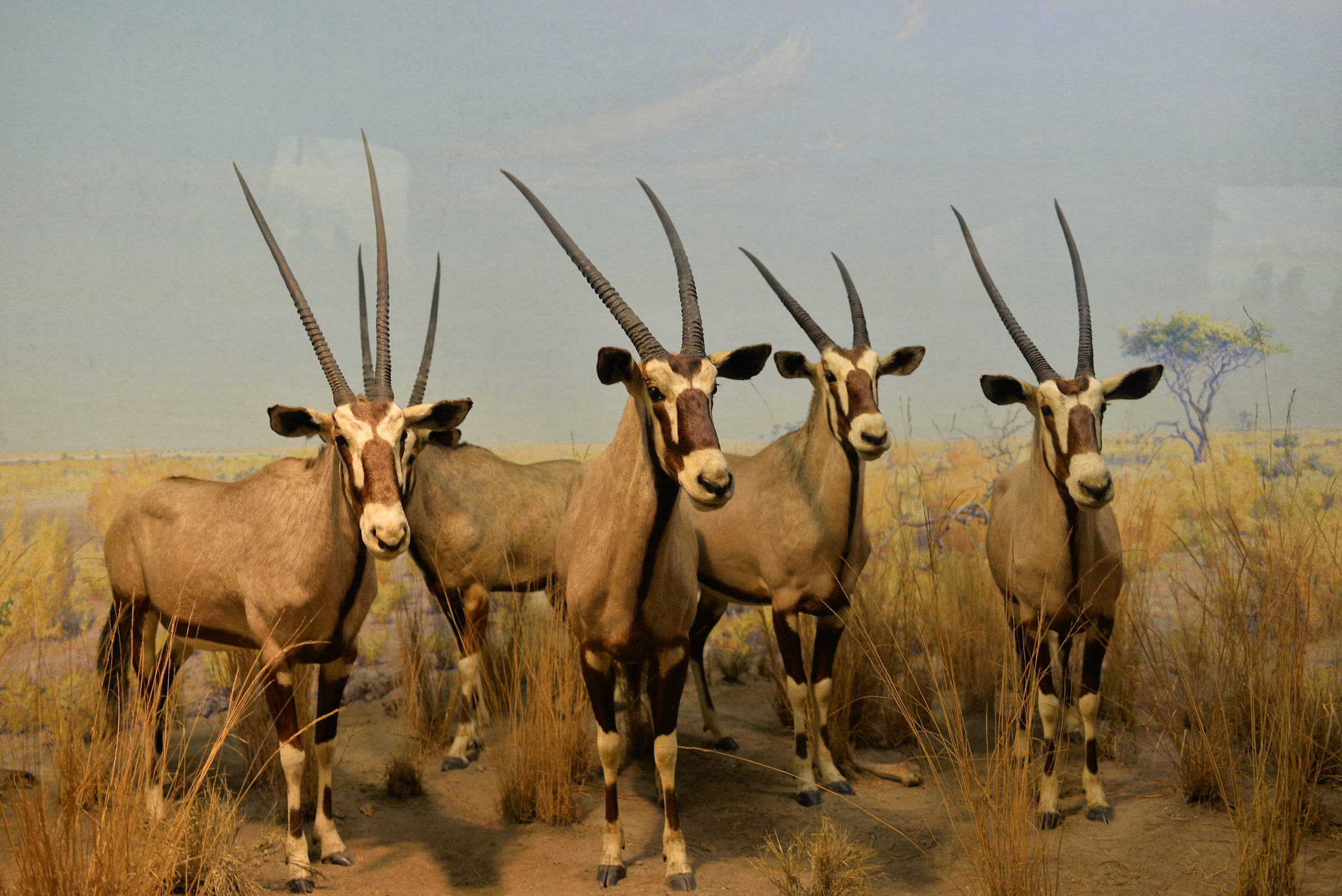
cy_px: 448
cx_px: 671
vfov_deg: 37.9
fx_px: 1305
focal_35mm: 35
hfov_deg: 54.4
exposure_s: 1/25
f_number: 2.5
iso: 400
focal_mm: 35
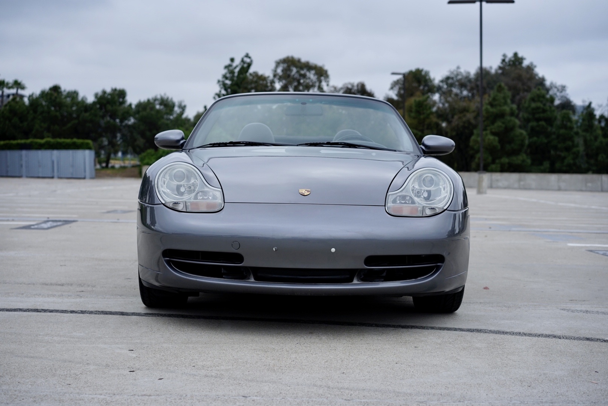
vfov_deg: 24.7
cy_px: 203
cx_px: 304
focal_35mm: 55
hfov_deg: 36.2
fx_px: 930
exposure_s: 1/1000
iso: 320
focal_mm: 55
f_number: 4
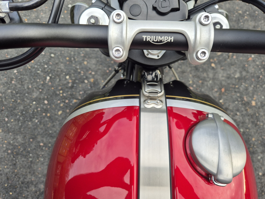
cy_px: 100
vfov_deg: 58.9
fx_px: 176
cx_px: 132
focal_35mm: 23
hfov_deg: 73.9
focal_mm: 5.4
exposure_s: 1/180
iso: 32
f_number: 1.8
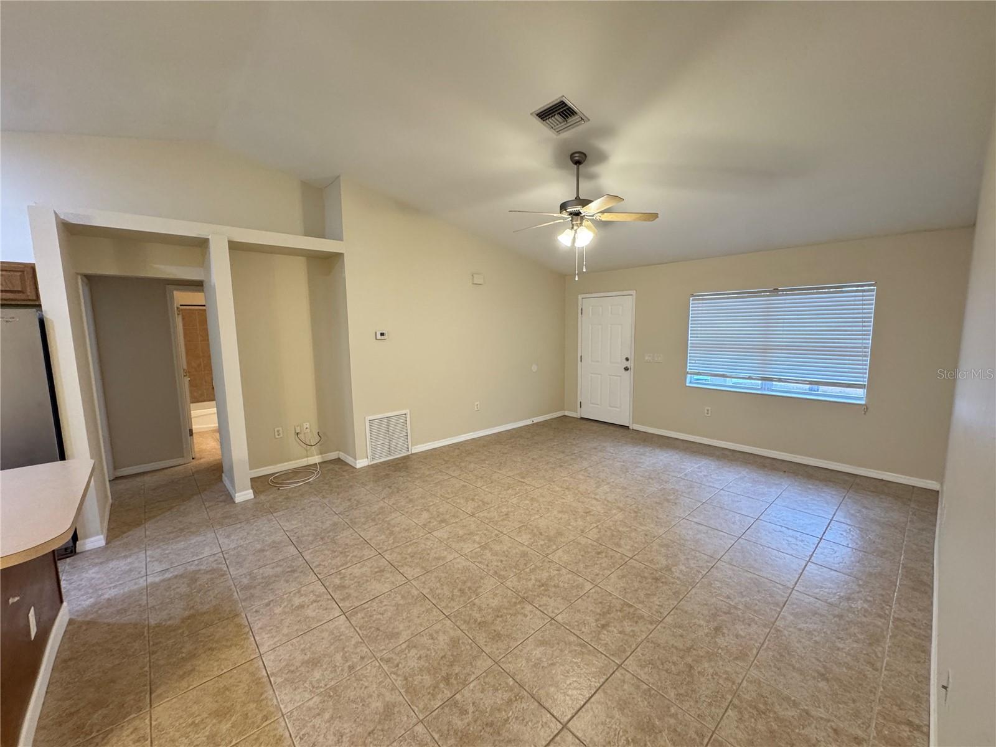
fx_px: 403
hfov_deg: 102.1
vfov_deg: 85.7
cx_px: 498
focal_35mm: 14
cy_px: 374
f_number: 2.2
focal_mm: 2.22
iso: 400
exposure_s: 1/60
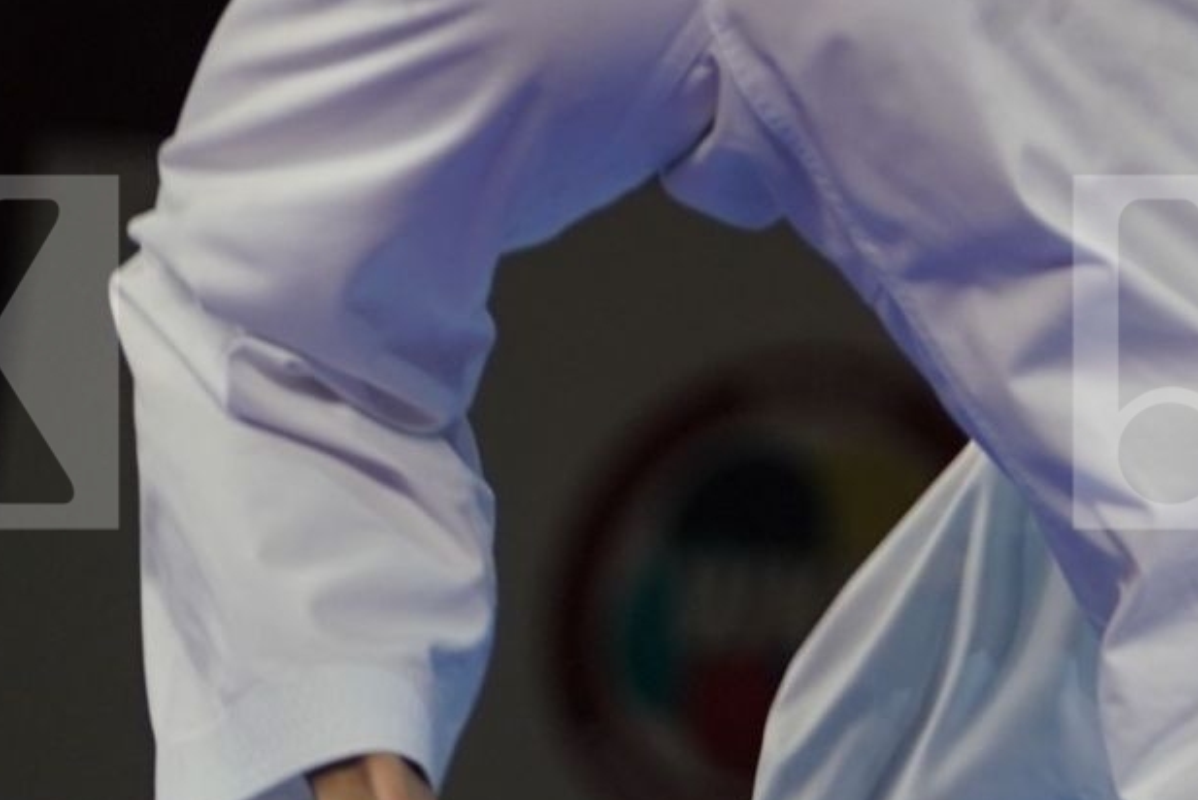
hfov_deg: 3.0
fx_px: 23104
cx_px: 1254
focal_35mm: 694
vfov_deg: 2.0
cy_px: -338
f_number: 2.8
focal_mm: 159
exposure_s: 1/500
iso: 500
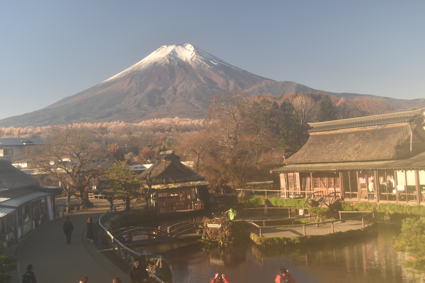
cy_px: 142
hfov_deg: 42.3
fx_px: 549
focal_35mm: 46
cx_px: 212
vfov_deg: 28.9
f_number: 5.6
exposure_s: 1/125
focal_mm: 31
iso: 200
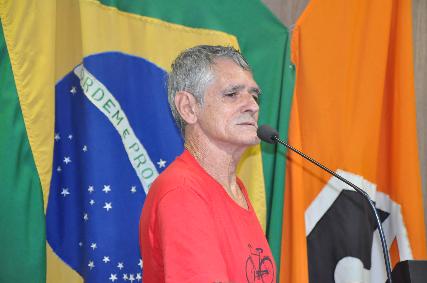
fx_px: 1599
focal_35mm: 135
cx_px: 214
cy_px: 142
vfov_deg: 10.1
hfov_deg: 15.2
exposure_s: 1/60
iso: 2000
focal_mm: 90
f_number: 5.6
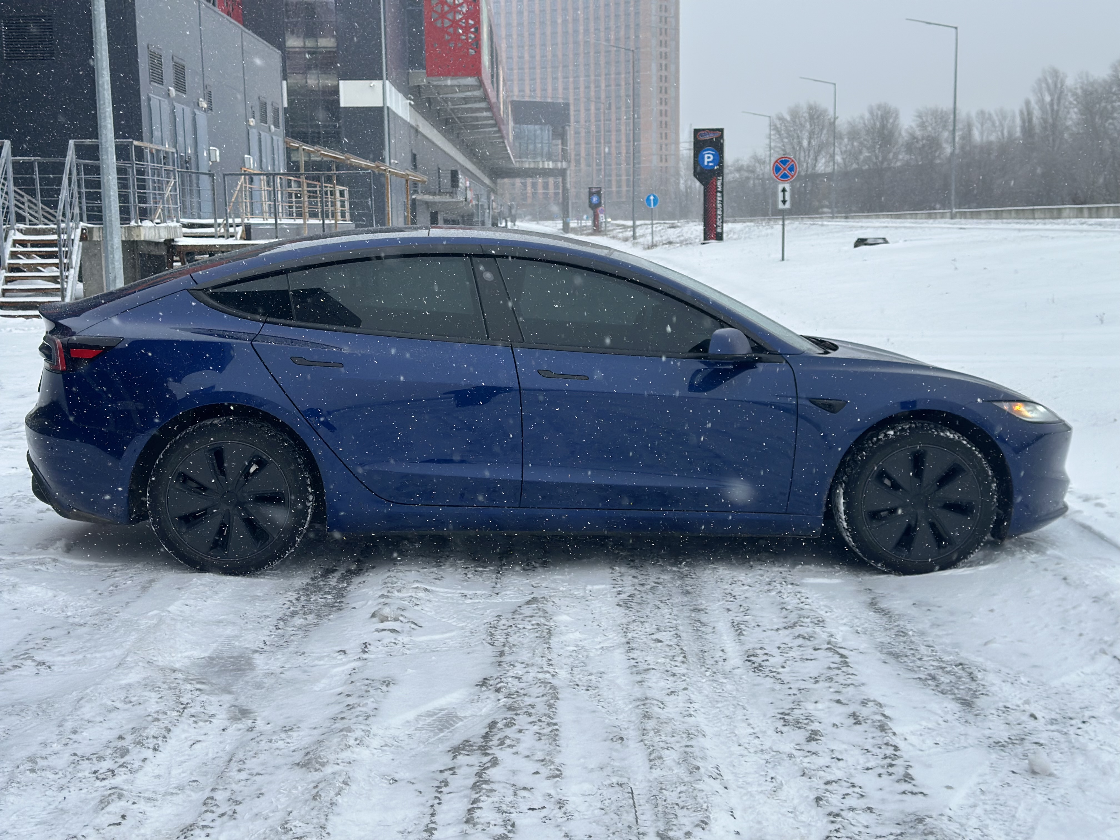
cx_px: 560
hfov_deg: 39.7
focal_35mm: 48
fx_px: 1553
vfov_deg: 30.3
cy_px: 420
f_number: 1.78
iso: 80
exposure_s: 1/745
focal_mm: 6.86
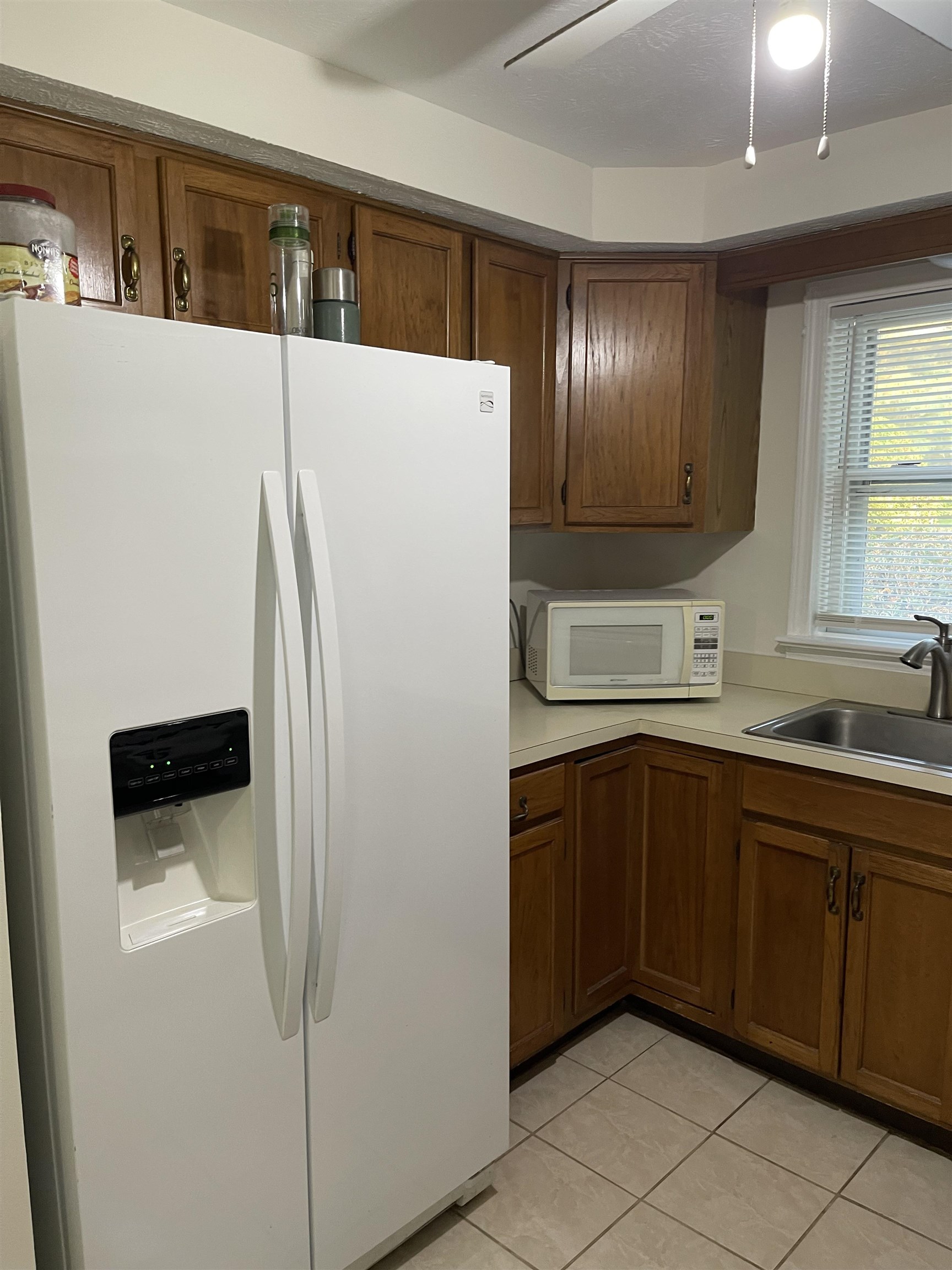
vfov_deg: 69.4
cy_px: 635
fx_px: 917
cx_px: 476
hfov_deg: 54.9
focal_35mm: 25
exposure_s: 1/60
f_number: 1.6
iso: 160
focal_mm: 5.1
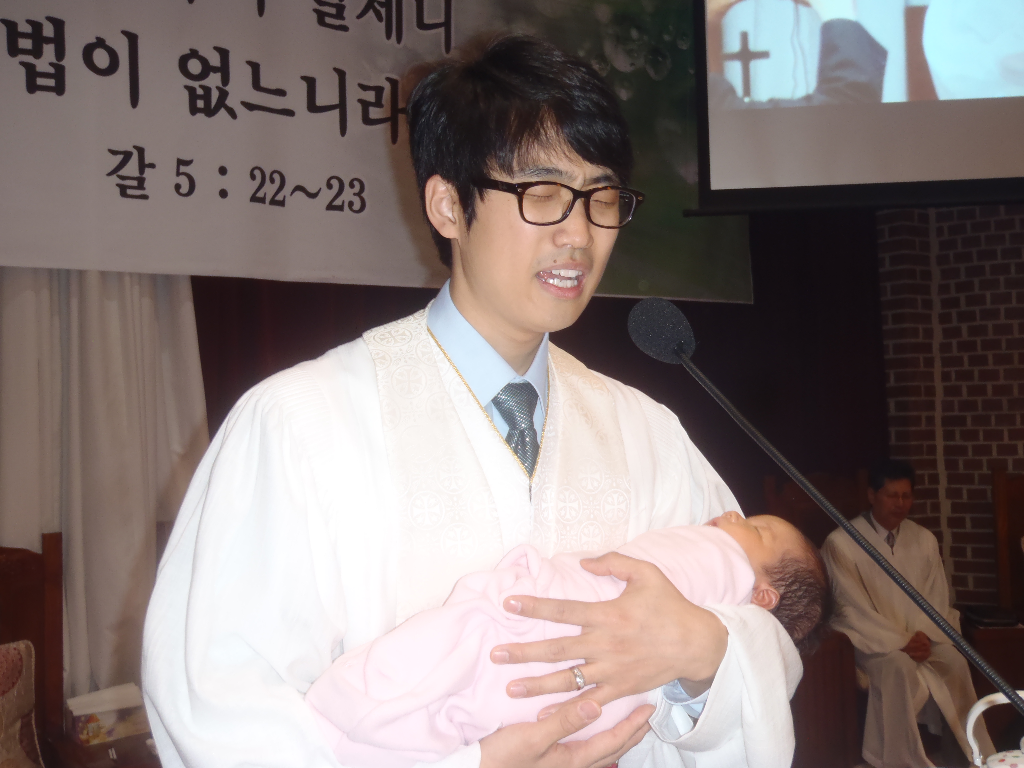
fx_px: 1065
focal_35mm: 36
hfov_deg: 51.4
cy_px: 384
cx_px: 512
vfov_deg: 39.7
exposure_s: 1/40
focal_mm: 6.53
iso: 125
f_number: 4.1
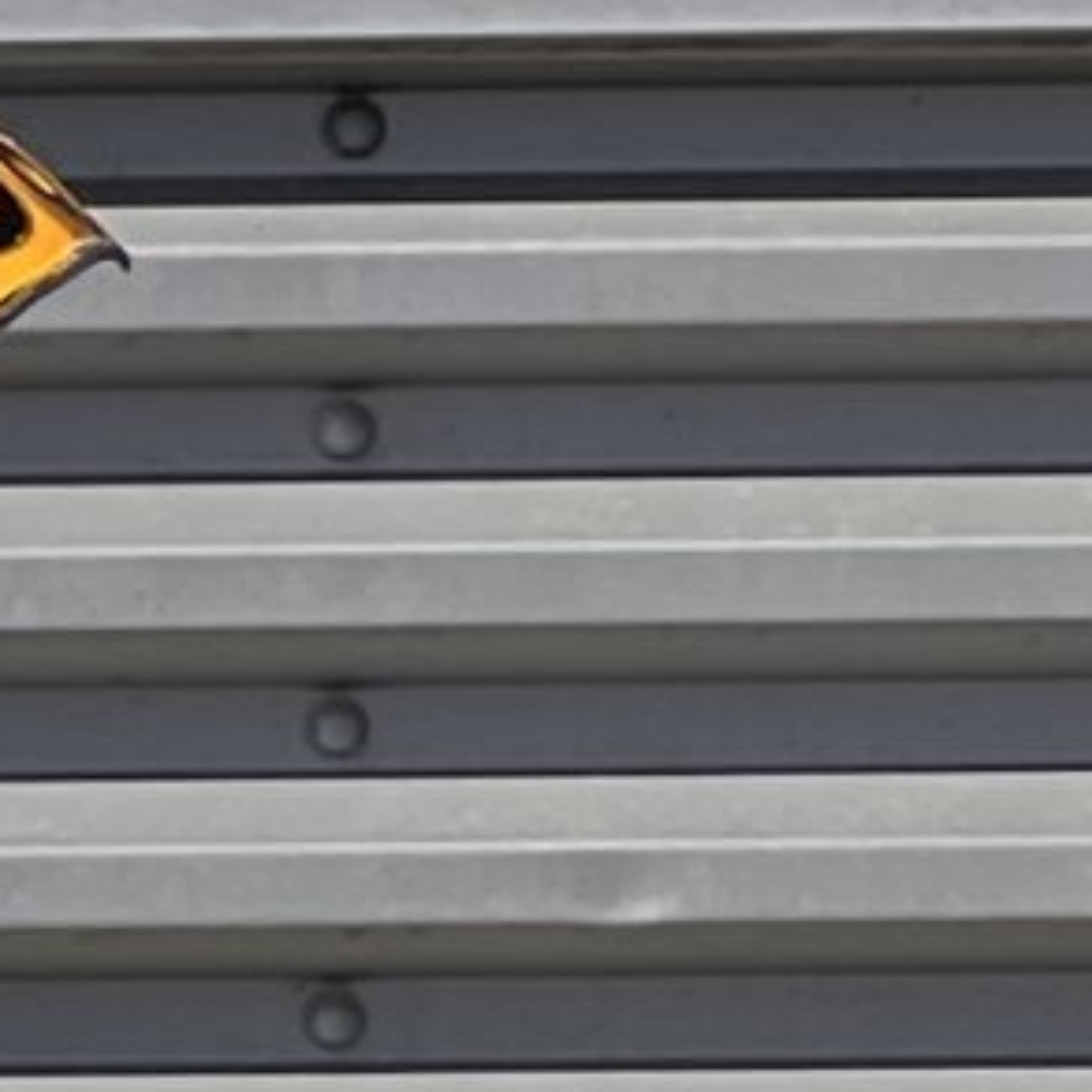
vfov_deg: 2.9
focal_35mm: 594
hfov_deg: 2.9
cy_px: 1275
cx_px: -3302
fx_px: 21200
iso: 32
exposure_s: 1/815
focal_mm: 9
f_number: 2.8
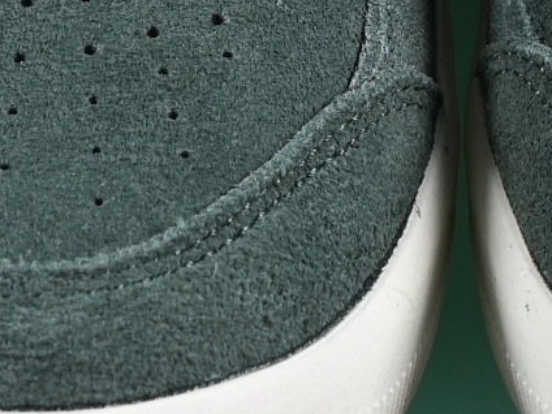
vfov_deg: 3.1
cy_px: -181
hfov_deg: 4.2
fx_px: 7543
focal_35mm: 473
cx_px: 447
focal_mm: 50
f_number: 7.1
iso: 160
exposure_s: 1/80
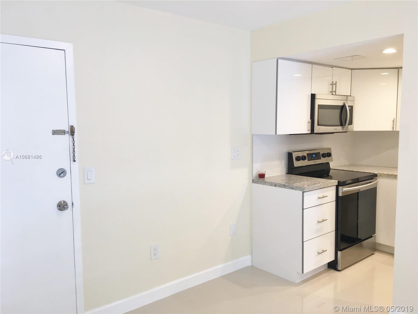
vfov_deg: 48.2
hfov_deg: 61.7
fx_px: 350
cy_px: 157
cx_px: 209
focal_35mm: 29
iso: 40
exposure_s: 1/30
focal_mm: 4.15
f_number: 2.2
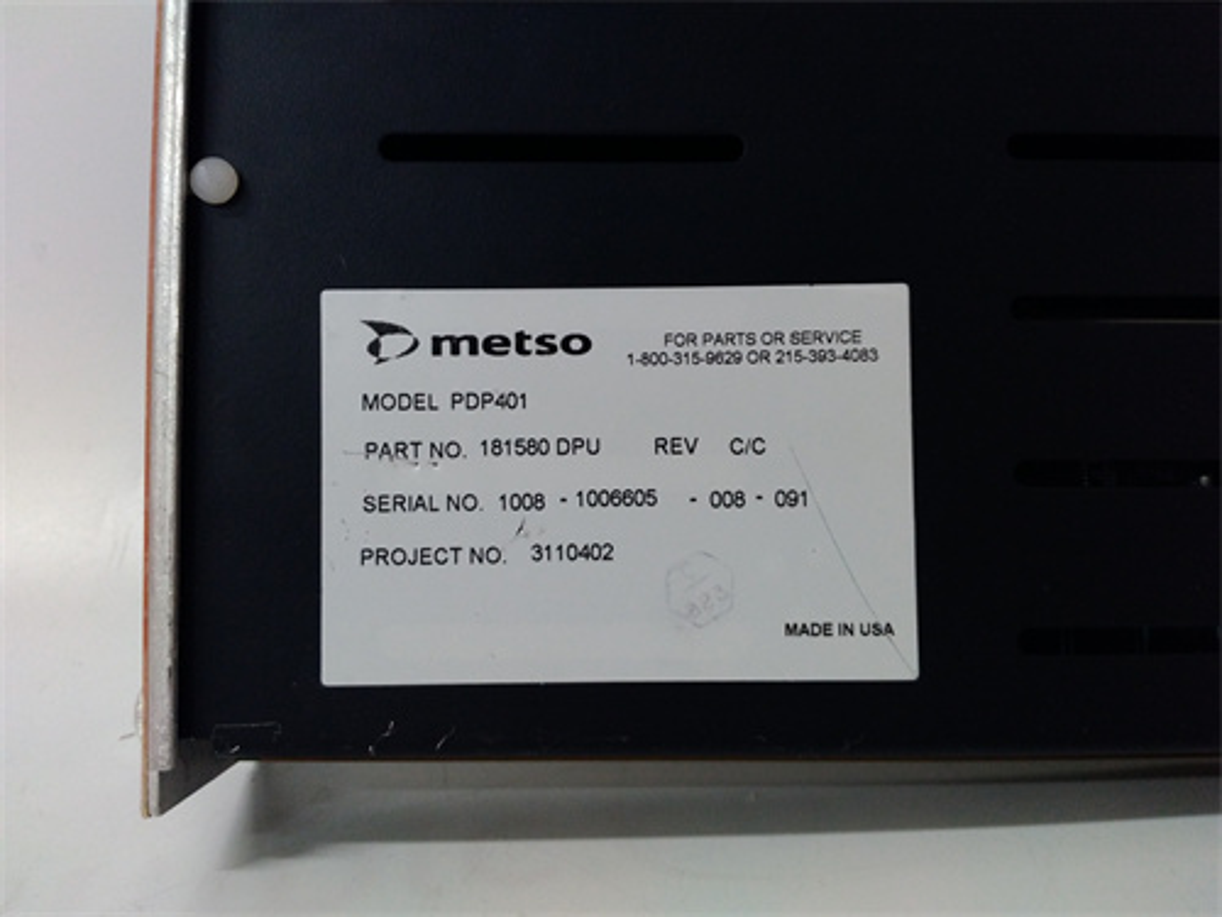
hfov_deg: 65.3
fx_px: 953
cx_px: 611
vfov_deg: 51.4
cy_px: 458
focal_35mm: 27
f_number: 2
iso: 362
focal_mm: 3.79
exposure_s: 1/33
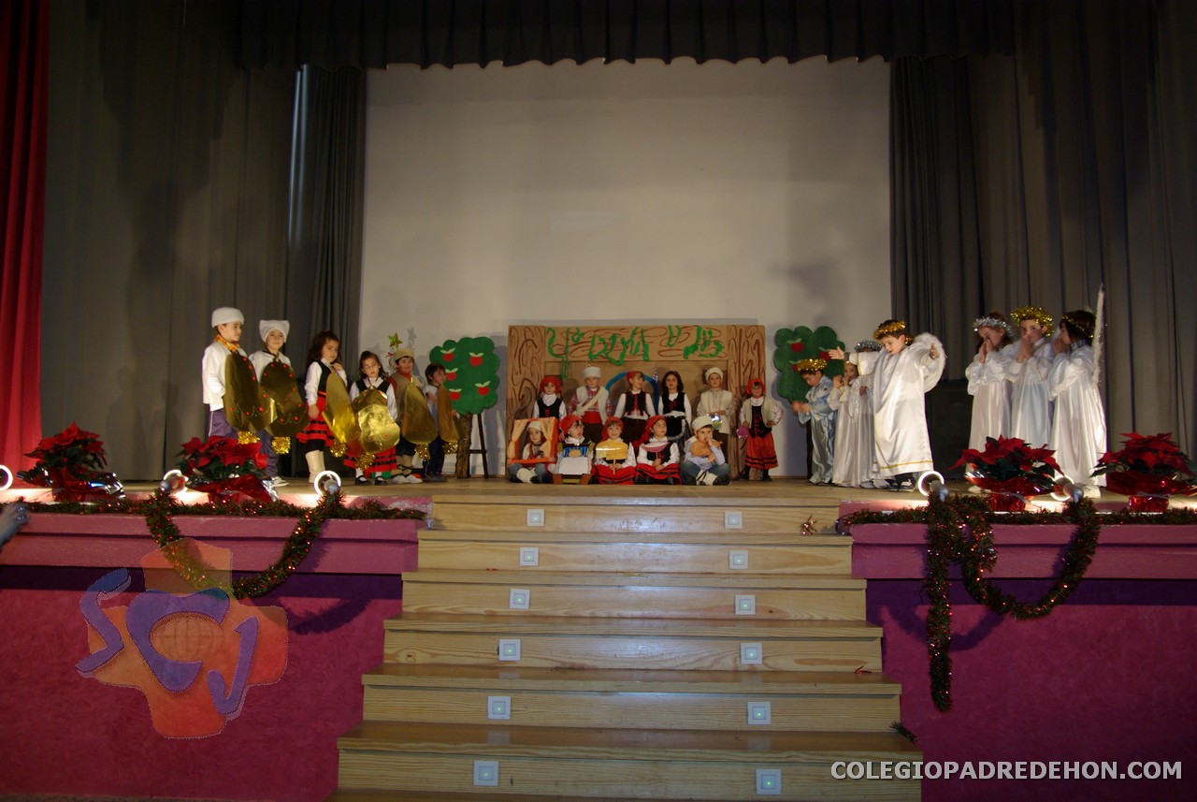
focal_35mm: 27
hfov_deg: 67.3
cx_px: 598
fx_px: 899
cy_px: 401
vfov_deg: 48.1
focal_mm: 18
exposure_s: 1/45
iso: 400
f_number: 4
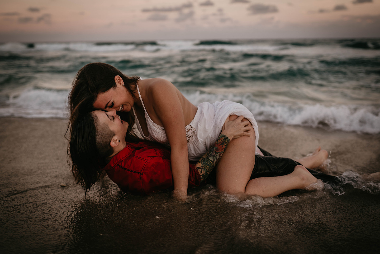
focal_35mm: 35
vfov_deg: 37.9
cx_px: 190
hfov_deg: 54.4
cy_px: 127
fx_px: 369
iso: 125
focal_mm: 35
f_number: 2
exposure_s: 1/400
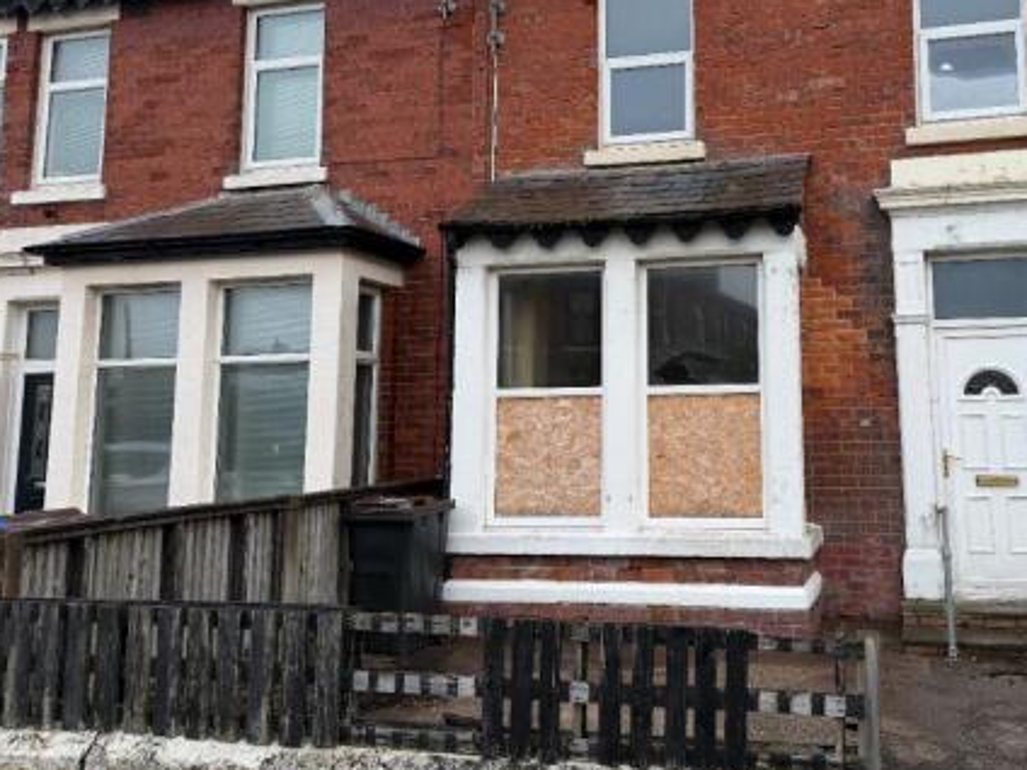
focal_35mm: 33
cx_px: 694
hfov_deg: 54.1
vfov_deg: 42.6
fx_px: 979
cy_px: 287
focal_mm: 6.76
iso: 100
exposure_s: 1/532
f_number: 1.78
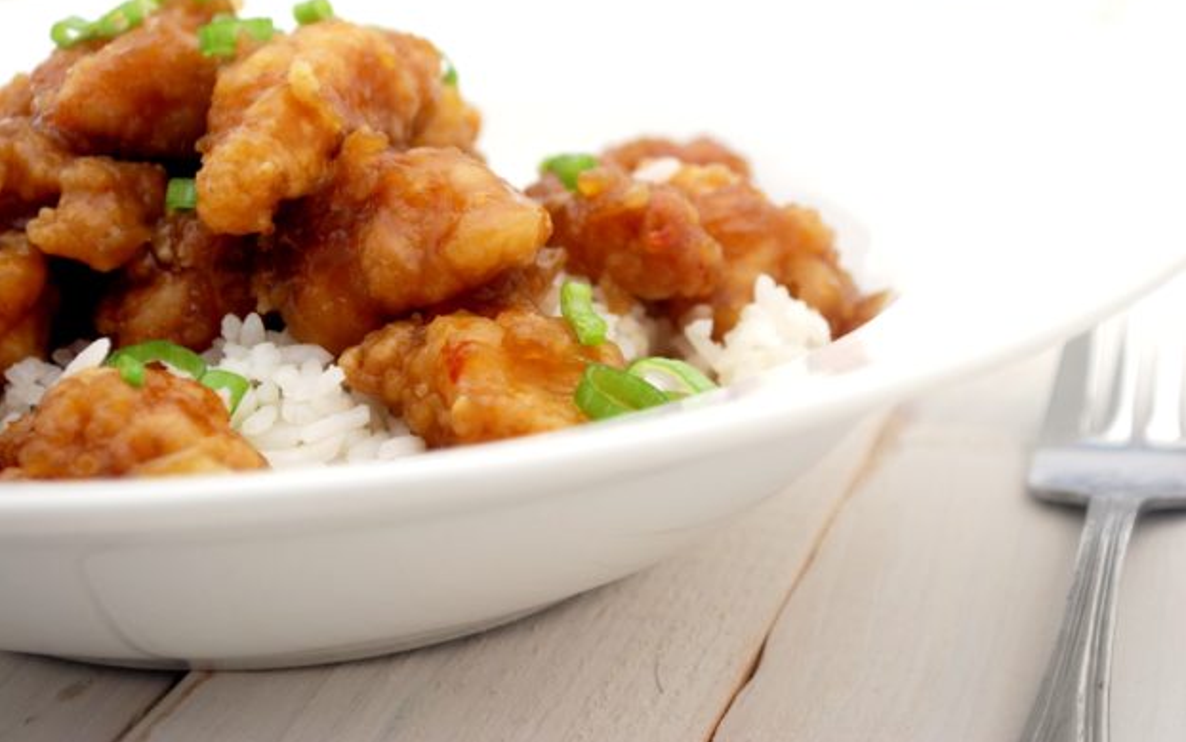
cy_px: 347
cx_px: 593
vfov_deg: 15.5
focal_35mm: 85
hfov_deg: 24.5
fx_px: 2732
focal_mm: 55
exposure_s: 1/200
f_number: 7.1
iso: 100
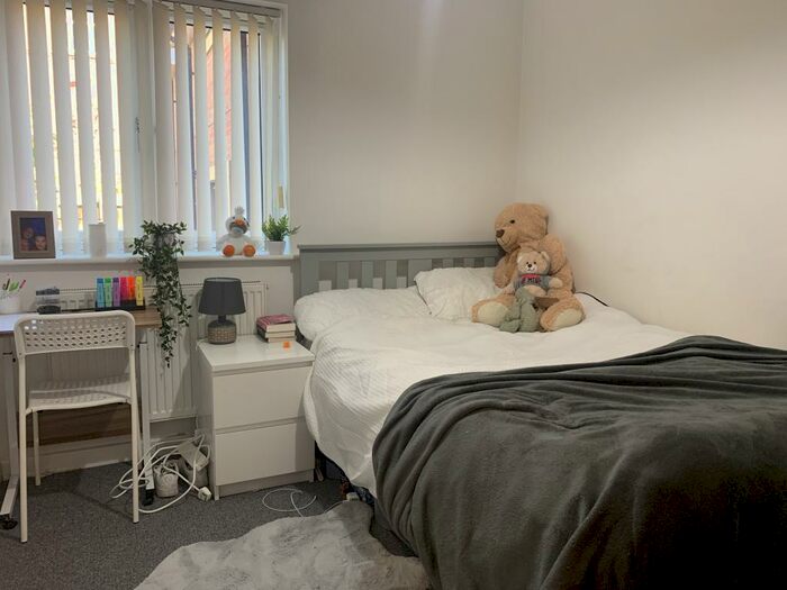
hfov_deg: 67.3
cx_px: 394
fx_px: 591
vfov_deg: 53.1
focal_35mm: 26
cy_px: 295
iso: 125
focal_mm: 4.25
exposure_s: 1/50
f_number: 1.8
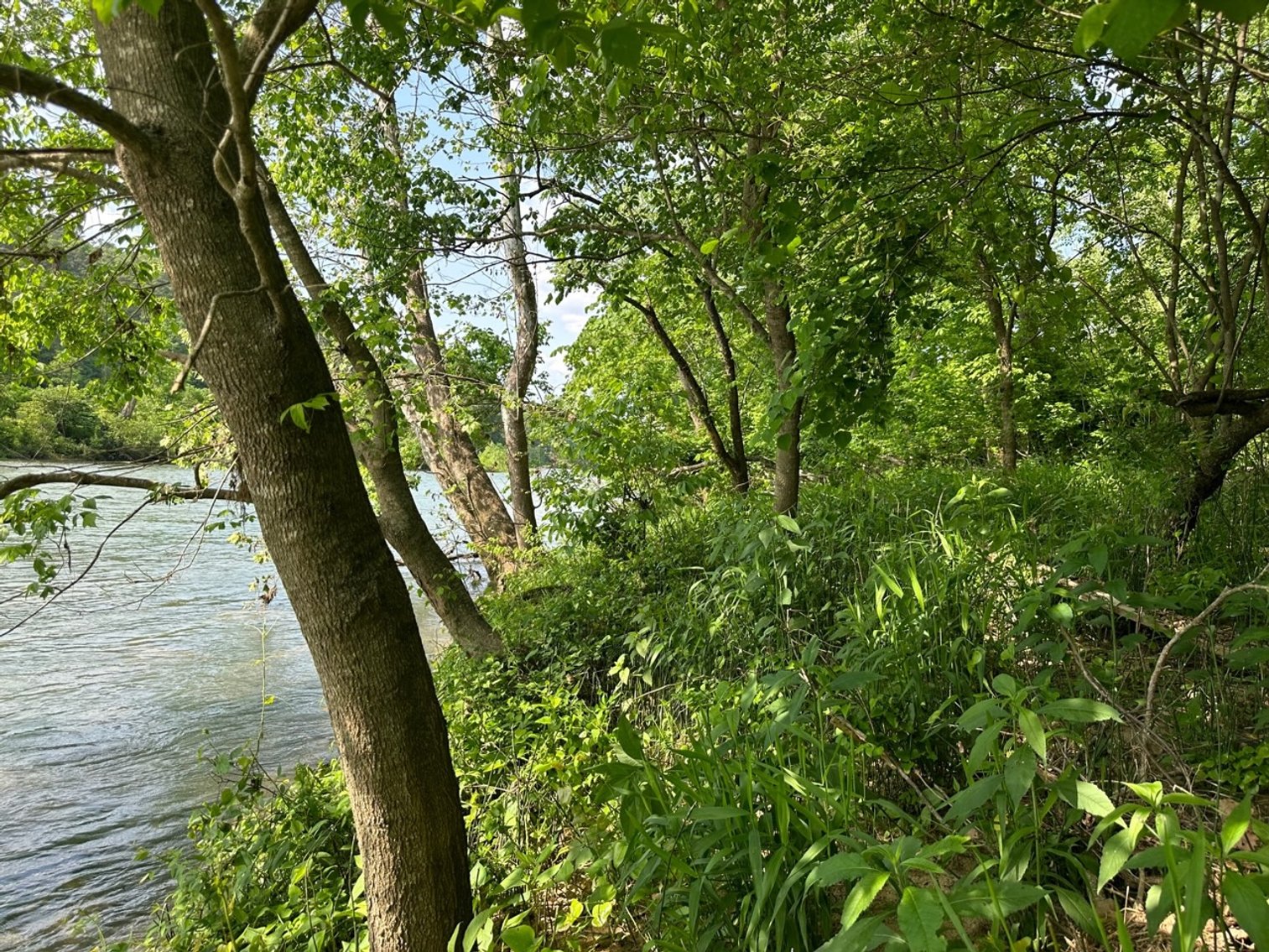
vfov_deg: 56.8
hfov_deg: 71.6
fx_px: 880
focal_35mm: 24
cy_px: 476
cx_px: 634
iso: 80
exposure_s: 1/872
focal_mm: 6.86
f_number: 1.78
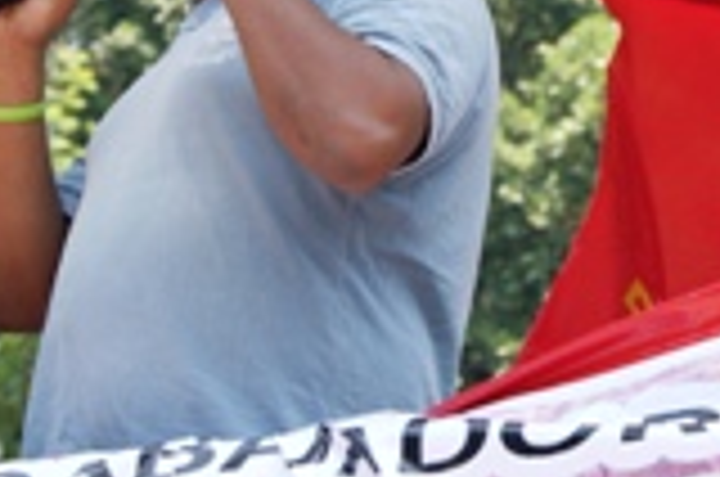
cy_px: 135
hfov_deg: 8.9
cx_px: 482
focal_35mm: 231
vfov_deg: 5.9
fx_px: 4619
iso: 100
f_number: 5.6
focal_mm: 55
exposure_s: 1/100
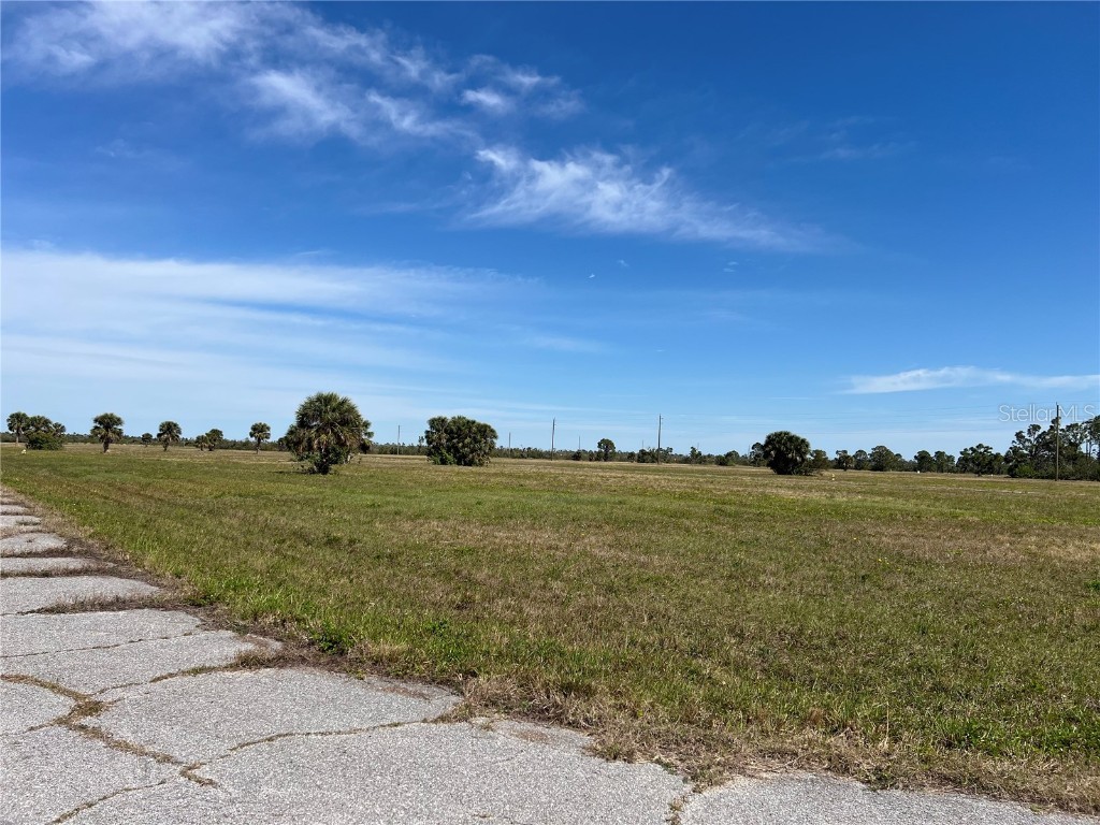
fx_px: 826
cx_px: 550
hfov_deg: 67.3
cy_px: 412
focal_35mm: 26
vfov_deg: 53.1
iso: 50
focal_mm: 5.7
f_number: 1.5
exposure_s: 1/6211
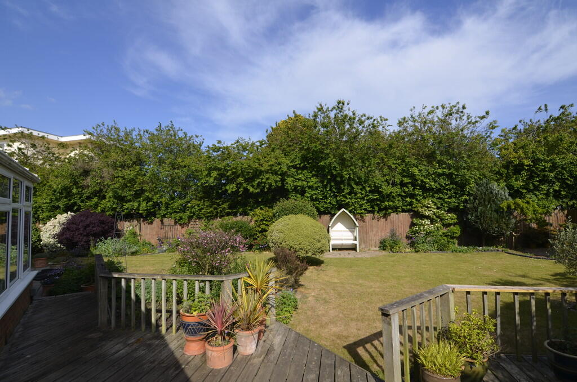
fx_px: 264
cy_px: 191
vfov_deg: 71.8
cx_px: 288
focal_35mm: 16
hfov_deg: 95.1
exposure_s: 1/250
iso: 100
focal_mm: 11
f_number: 8
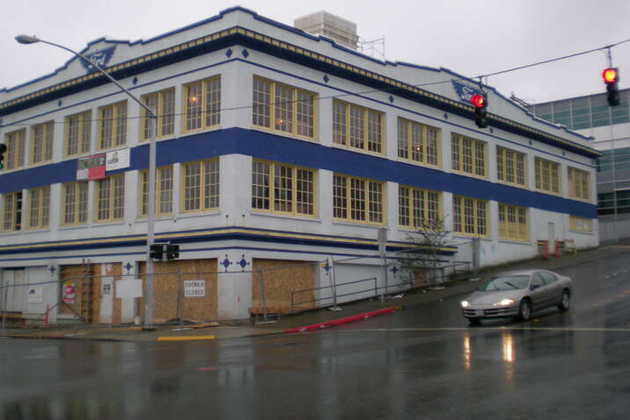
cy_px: 186
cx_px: 281
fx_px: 770
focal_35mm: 44
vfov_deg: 30.5
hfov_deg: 44.4
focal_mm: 6.3
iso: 113
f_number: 3.1
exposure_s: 1/136
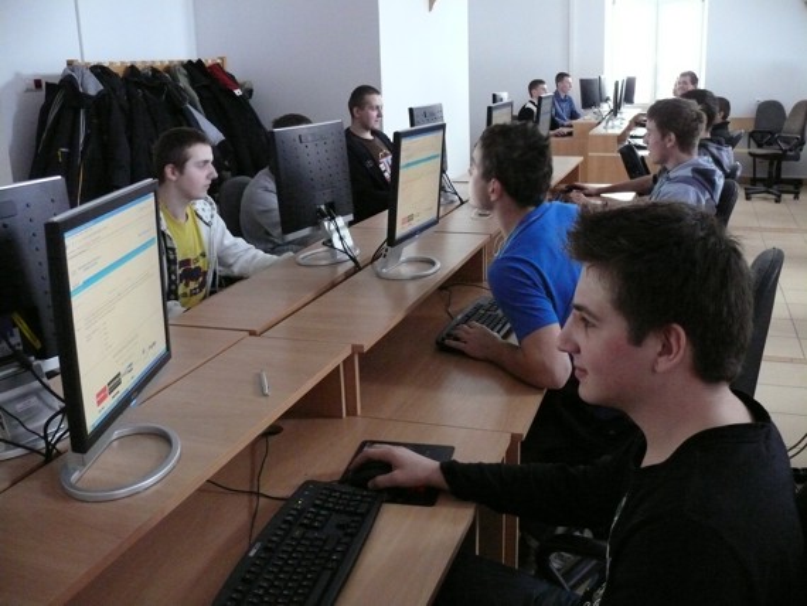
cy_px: 303
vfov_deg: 40.7
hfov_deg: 52.6
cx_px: 404
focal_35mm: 35
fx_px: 816
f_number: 2.8
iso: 800
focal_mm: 7.4
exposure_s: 1/30
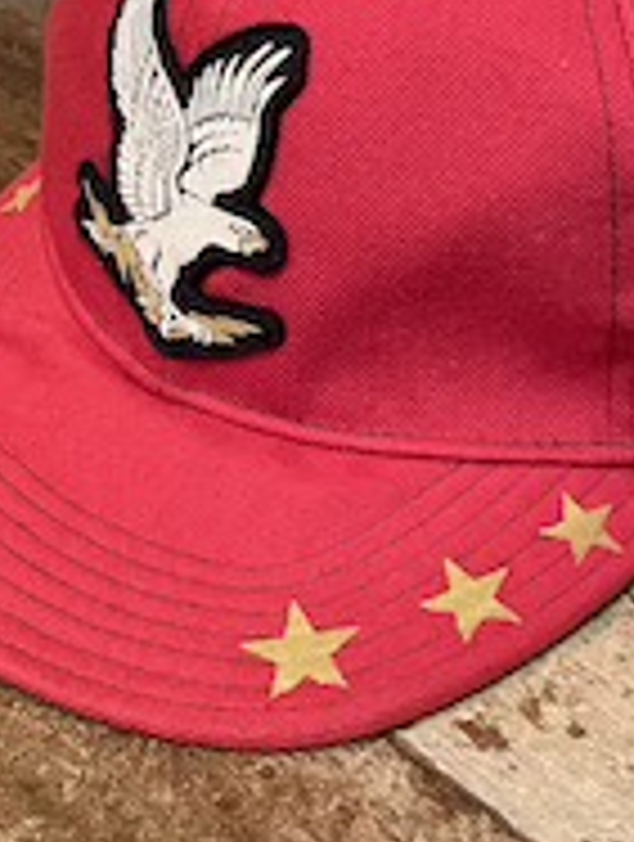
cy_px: 155
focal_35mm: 74
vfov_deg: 25.8
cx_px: 324
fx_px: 1801
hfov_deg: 20.0
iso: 500
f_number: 1.6
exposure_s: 1/30
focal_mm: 4.2
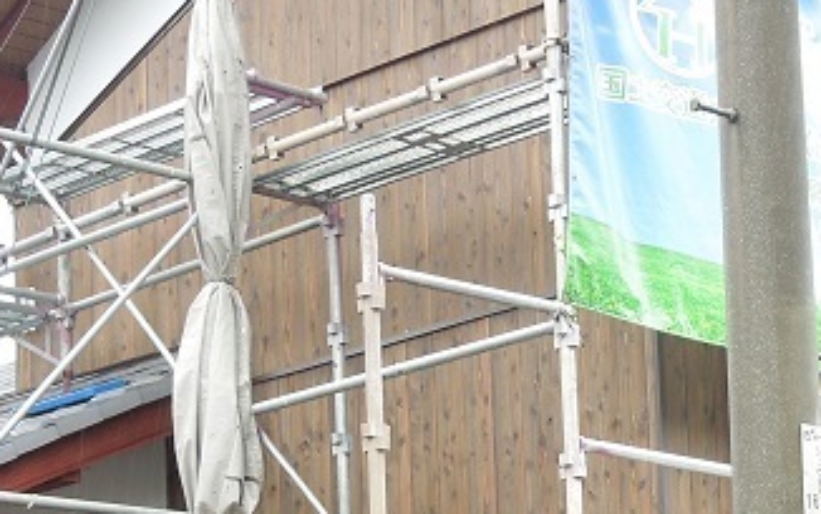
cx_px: 647
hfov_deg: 17.7
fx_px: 2619
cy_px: 622
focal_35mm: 117
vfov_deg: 11.0
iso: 100
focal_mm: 7
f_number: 3.8
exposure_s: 1/50
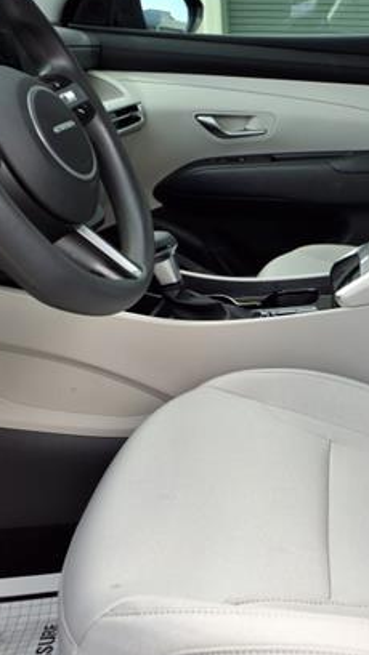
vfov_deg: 44.6
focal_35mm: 46
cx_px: 385
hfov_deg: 24.5
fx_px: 800
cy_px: 311
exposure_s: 1/156
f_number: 1.9
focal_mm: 3.58
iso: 40
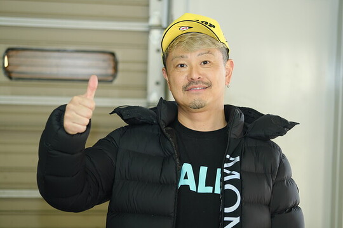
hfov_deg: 27.0
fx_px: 715
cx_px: 172
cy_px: 114
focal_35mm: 75
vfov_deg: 18.2
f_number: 2
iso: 640
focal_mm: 50
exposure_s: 1/150
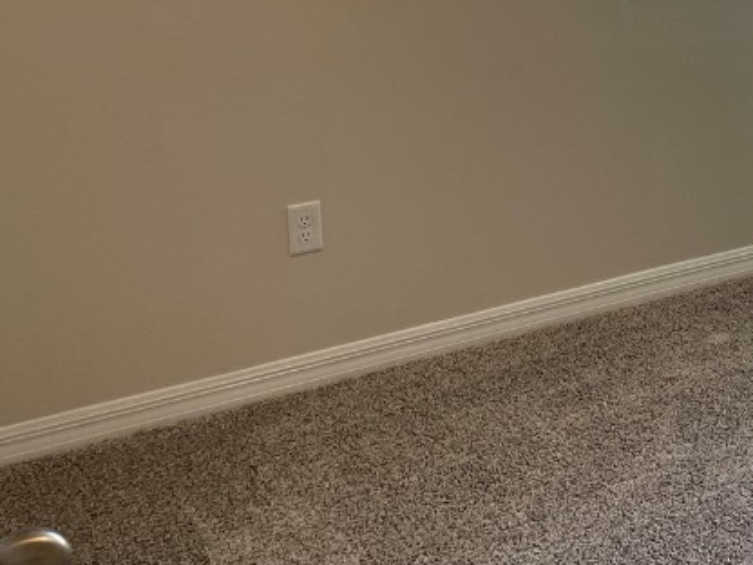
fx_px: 1392
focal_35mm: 64
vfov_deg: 21.9
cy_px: -29
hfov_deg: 27.6
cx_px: 838
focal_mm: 4.2
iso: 80
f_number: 1.6
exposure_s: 1/120
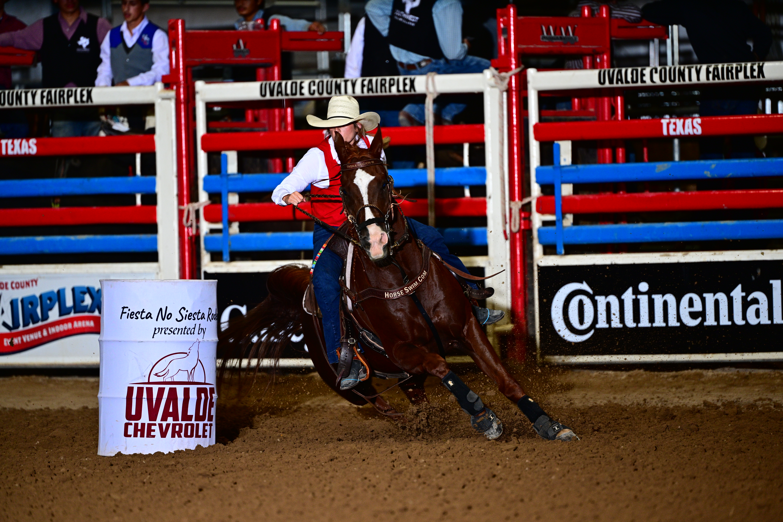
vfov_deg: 3.9
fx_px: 7612
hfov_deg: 5.9
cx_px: 392
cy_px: 261
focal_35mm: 350
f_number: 4
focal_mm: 350
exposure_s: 1/200
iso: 800
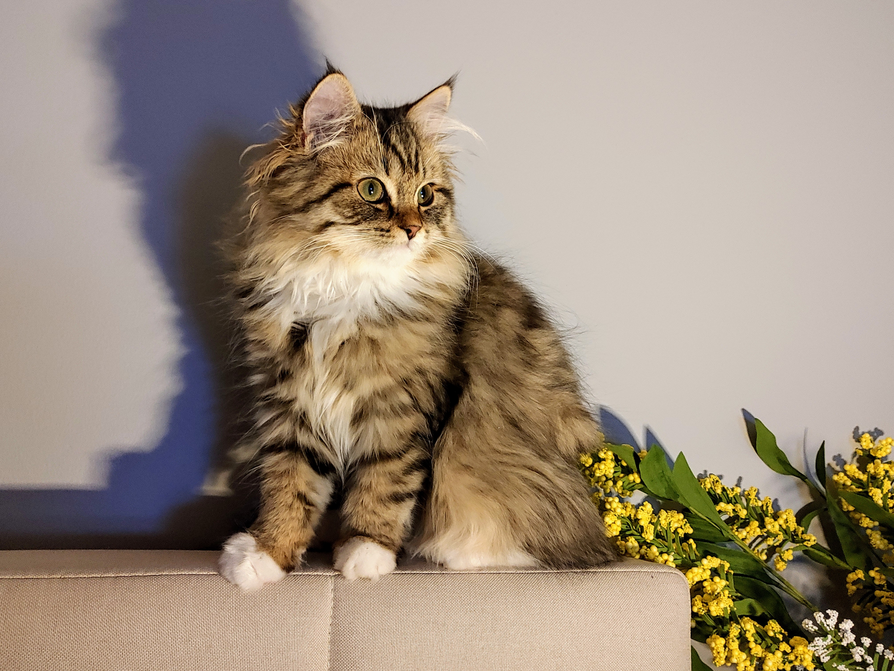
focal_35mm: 33
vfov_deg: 42.9
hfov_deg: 55.4
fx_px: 852
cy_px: 336
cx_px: 447
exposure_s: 1/17
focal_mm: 4.36
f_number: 1.8
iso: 350
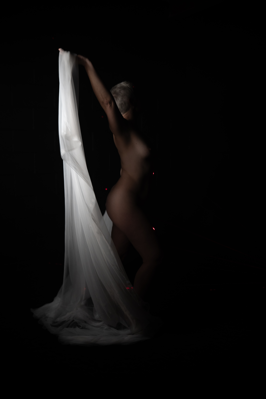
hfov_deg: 37.9
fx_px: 388
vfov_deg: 54.4
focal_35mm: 35
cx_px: 133
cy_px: 200
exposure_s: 1/160
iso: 400
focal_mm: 35
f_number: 2
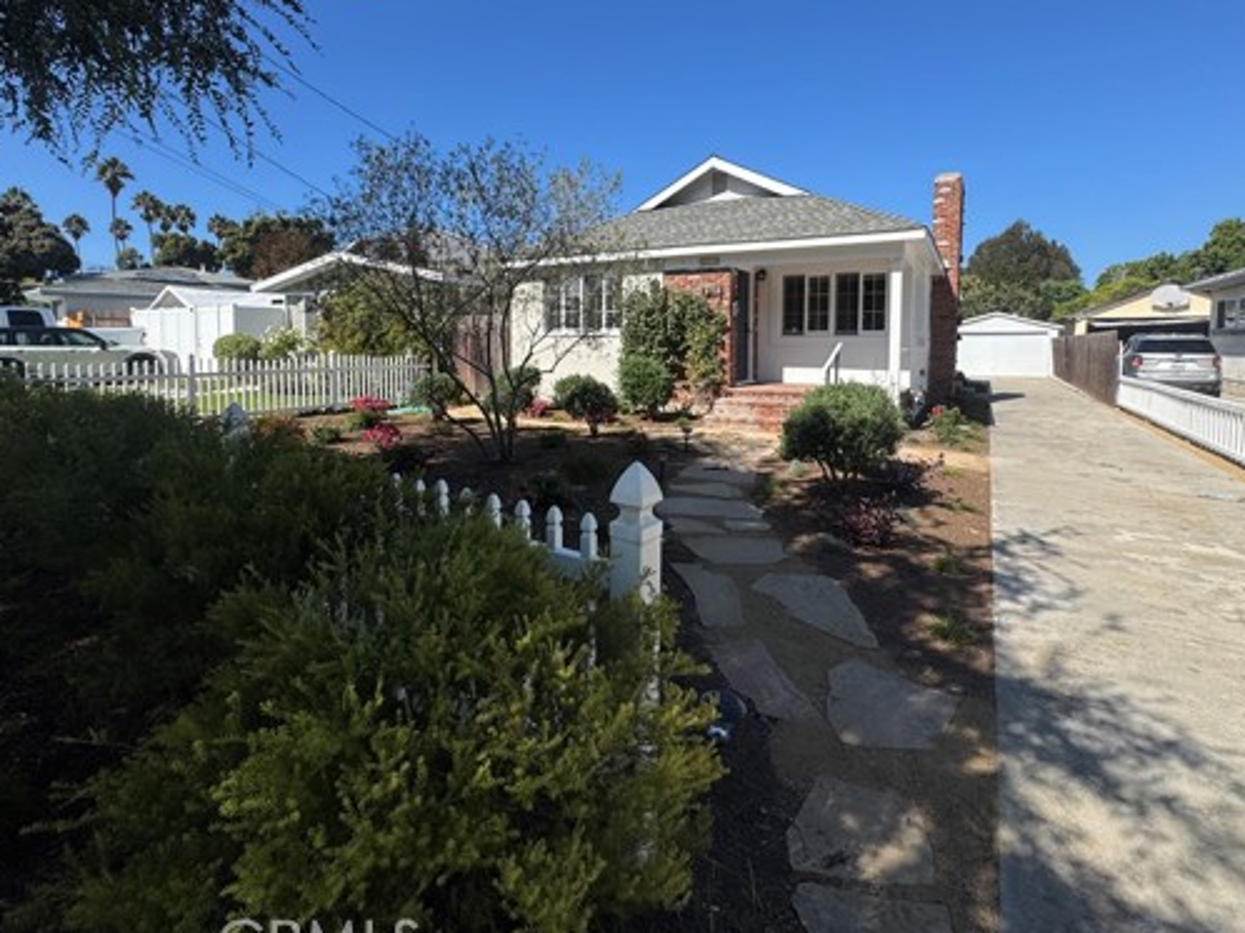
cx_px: 622
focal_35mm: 18
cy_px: 378
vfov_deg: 70.9
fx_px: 647
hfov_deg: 87.8
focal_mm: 2.22
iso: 50
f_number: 2.2
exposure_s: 1/2770
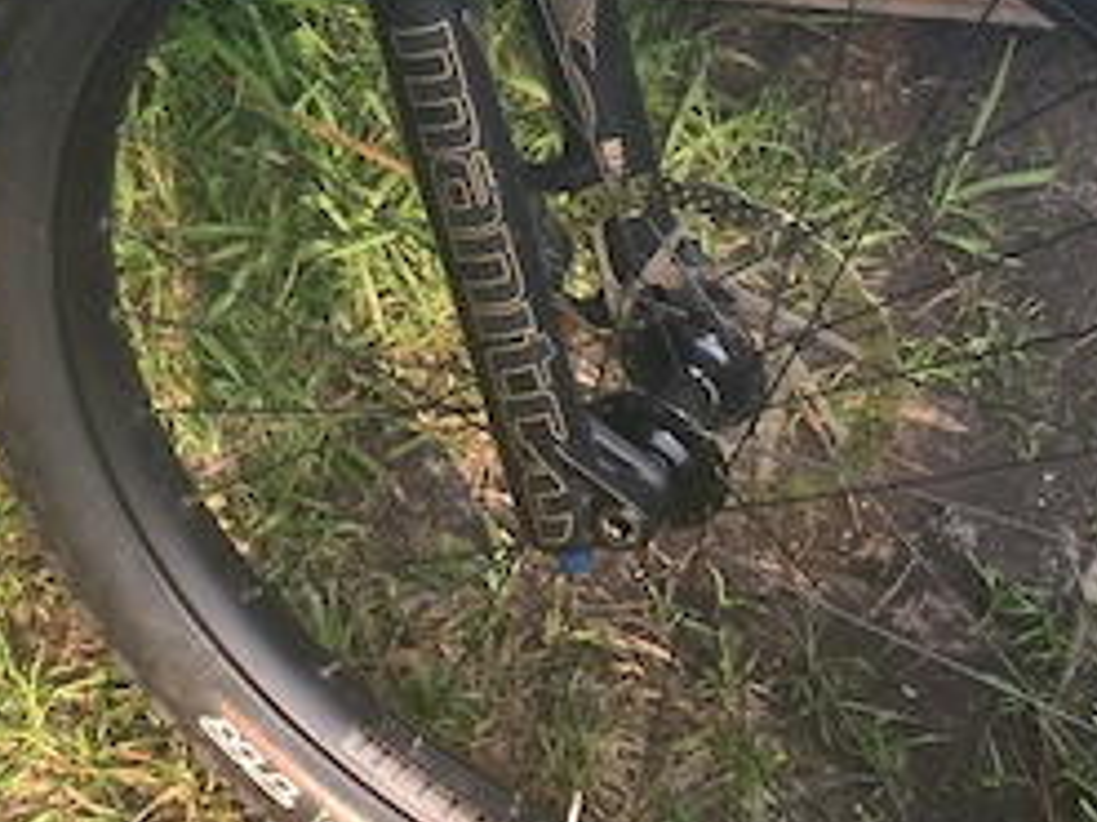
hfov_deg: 20.2
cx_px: 9
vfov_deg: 14.6
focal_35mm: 94
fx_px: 2977
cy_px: -404
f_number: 2.2
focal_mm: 4.15
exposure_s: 1/120
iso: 32
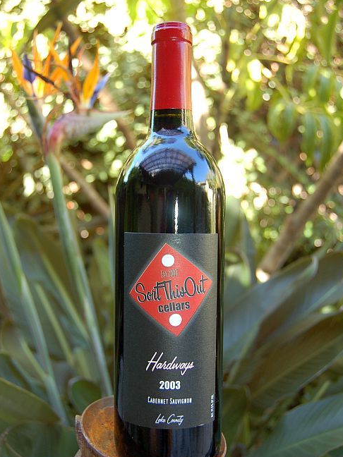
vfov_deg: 48.3
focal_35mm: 39
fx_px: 509
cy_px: 231
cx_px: 174
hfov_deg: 37.2
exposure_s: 1/80
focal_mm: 23
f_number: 3.8
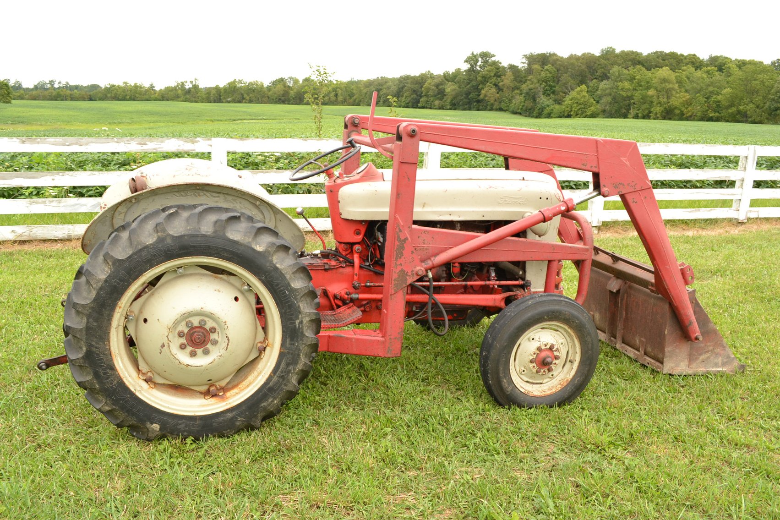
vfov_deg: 43.6
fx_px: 650
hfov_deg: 61.9
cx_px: 390
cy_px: 260
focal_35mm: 30
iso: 800
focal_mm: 20
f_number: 7.1
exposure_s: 1/200
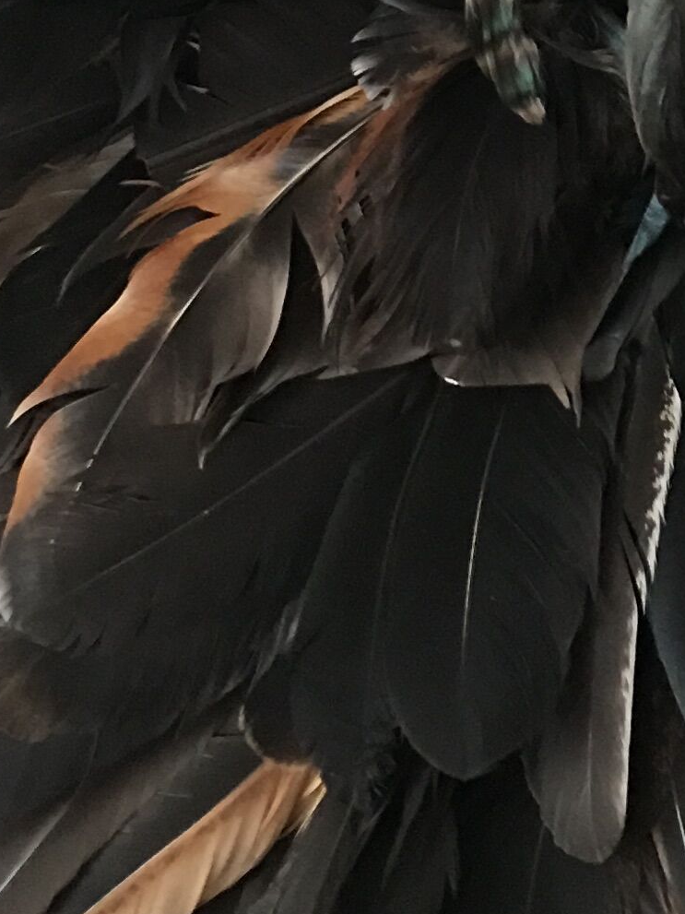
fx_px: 3114
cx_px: 925
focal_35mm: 118
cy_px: -275
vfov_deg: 15.8
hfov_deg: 12.1
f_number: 2.2
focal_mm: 4.15
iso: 100
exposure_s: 1/17
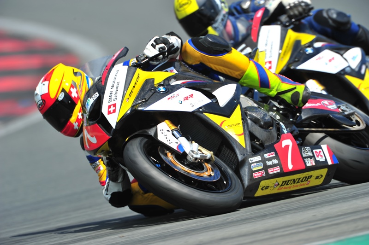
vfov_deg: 1.6
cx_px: 184
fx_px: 8705
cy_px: 122
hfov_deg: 2.4
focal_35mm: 850
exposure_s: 1/500
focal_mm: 850
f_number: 9
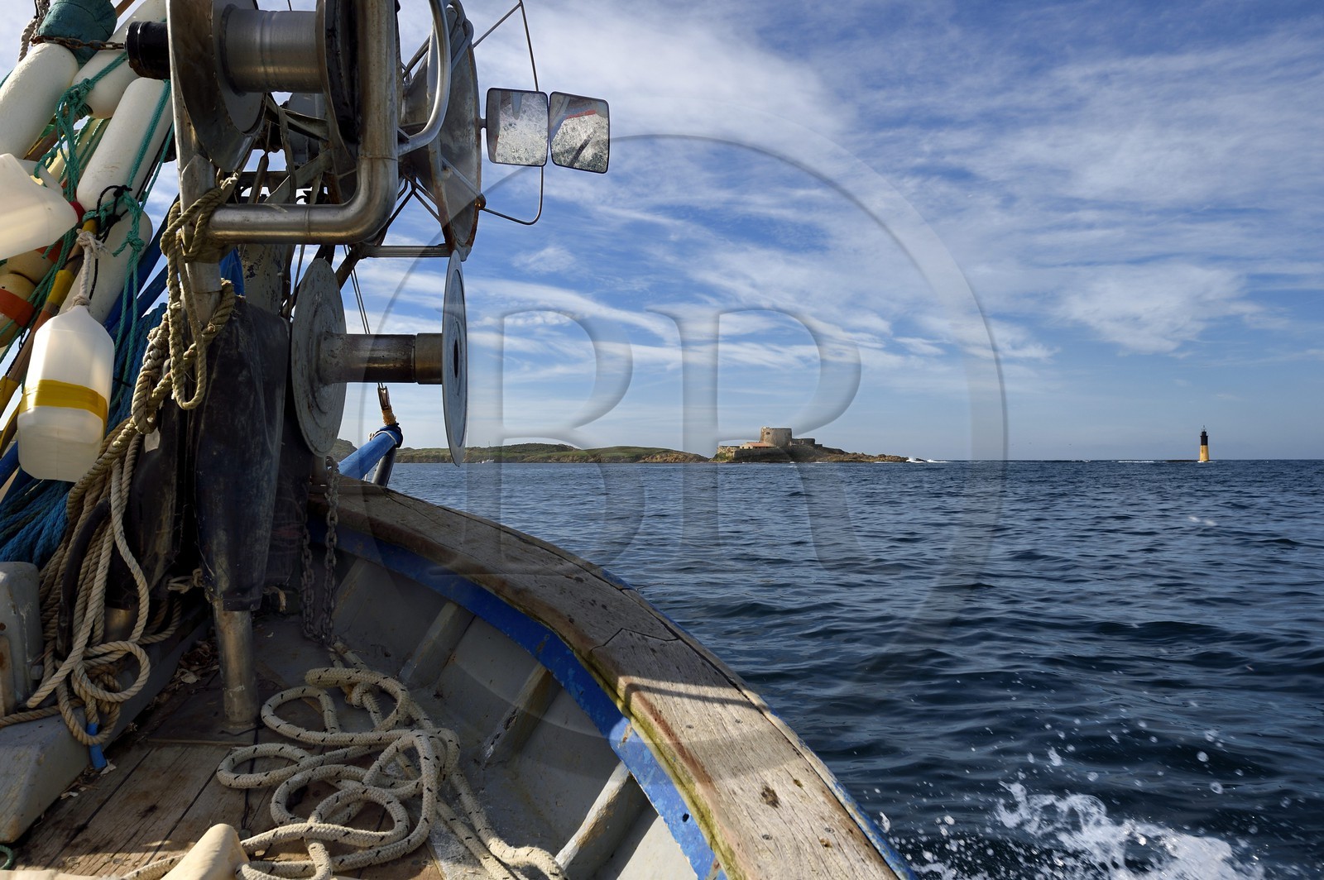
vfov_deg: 53.1
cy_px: 440
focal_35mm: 24
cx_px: 662
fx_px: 882
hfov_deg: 73.8
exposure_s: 1/400
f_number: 11
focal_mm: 24
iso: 200
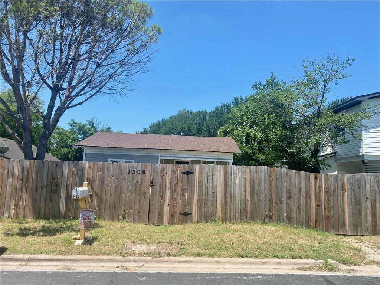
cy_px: 142
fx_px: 285
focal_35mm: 26
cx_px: 190
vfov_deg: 53.1
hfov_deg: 67.3
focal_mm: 4.25
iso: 32
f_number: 1.8
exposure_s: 1/2028
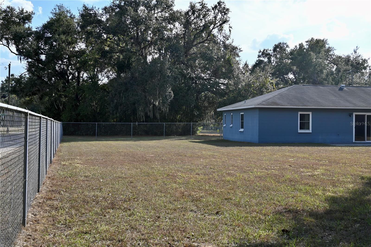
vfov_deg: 31.9
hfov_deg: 46.4
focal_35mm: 42
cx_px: 186
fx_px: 433
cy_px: 124
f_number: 7.1
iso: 100
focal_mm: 28
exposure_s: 1/400
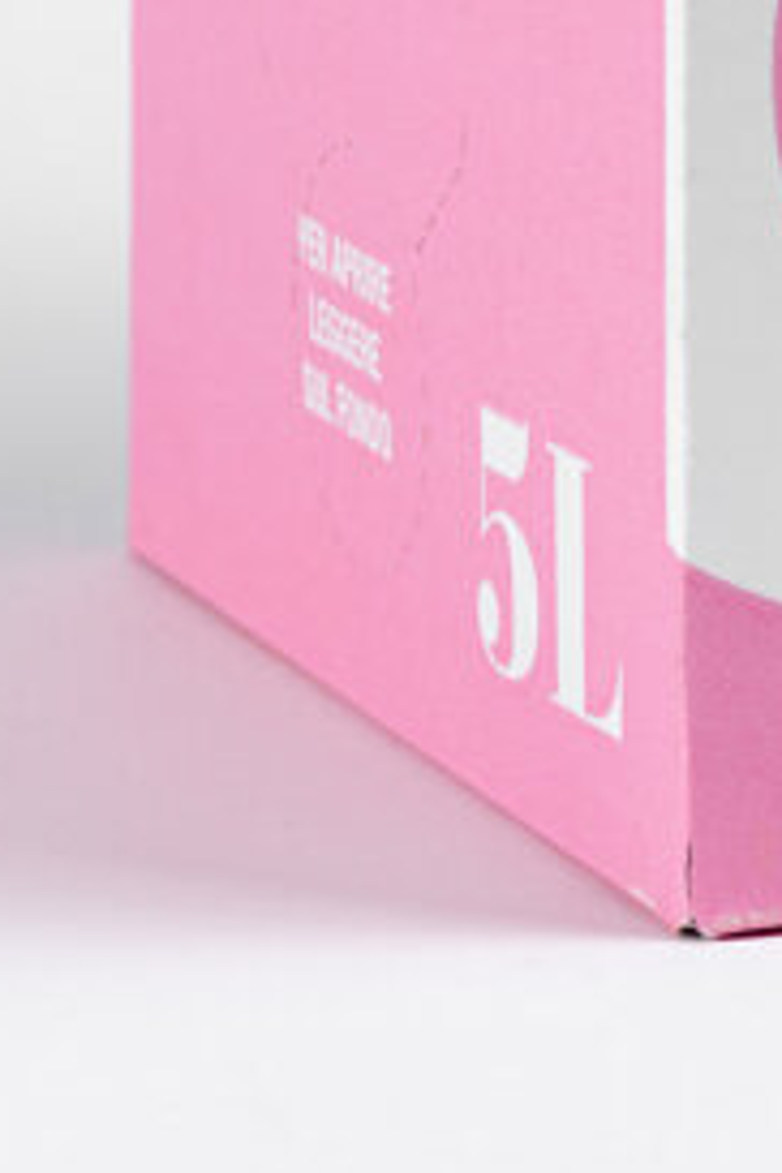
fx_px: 15052
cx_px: 1487
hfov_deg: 3.0
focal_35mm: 462
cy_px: -1036
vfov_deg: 4.4
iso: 31
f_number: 13
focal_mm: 105
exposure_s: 1/200
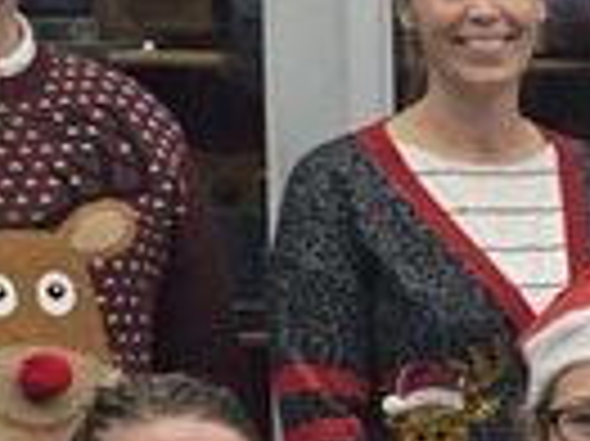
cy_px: 454
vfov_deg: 8.2
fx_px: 3065
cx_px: 1437
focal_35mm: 180
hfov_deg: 9.7
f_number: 1.7
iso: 20
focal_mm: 6.3
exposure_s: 1/120
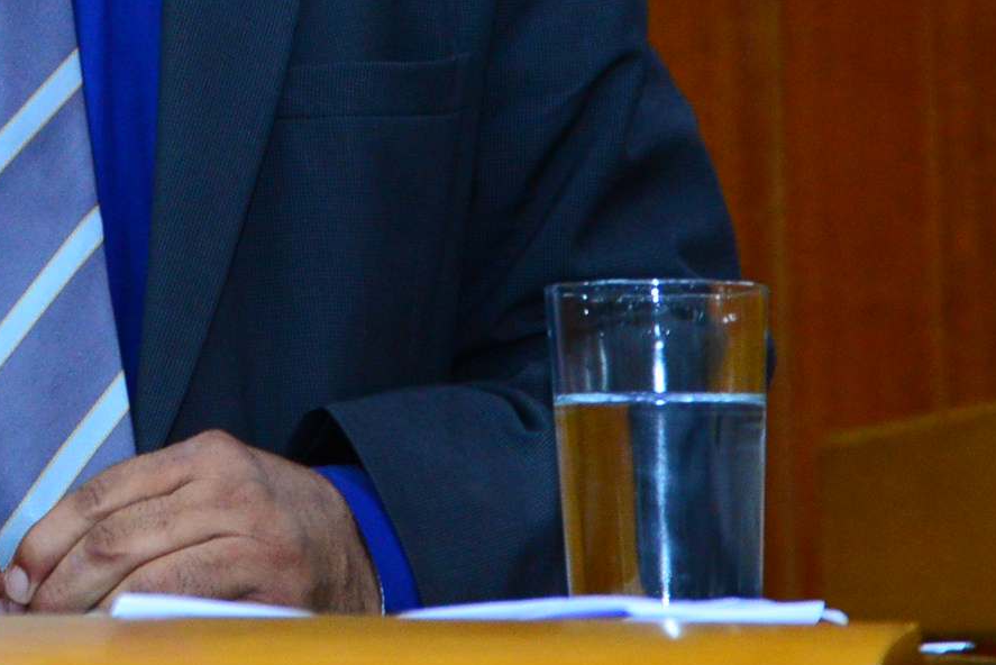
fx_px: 7693
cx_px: -193
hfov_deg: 7.3
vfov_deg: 4.9
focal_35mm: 278
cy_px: -276
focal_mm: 82
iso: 2500
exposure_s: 1/60
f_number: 5.3
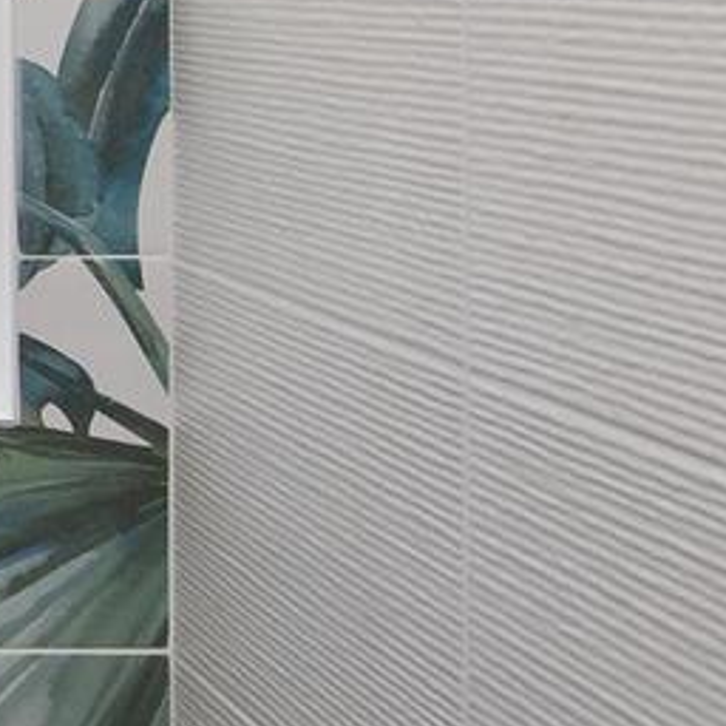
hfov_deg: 15.9
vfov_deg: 19.5
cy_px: -40
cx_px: -723
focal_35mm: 86
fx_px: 2041
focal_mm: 12
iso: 500
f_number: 10
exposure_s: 1/200
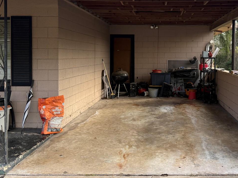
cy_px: 58
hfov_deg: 45.9
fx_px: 275
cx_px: 164
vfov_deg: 35.6
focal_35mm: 40
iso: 100
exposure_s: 1/822
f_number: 1.78
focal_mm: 6.76
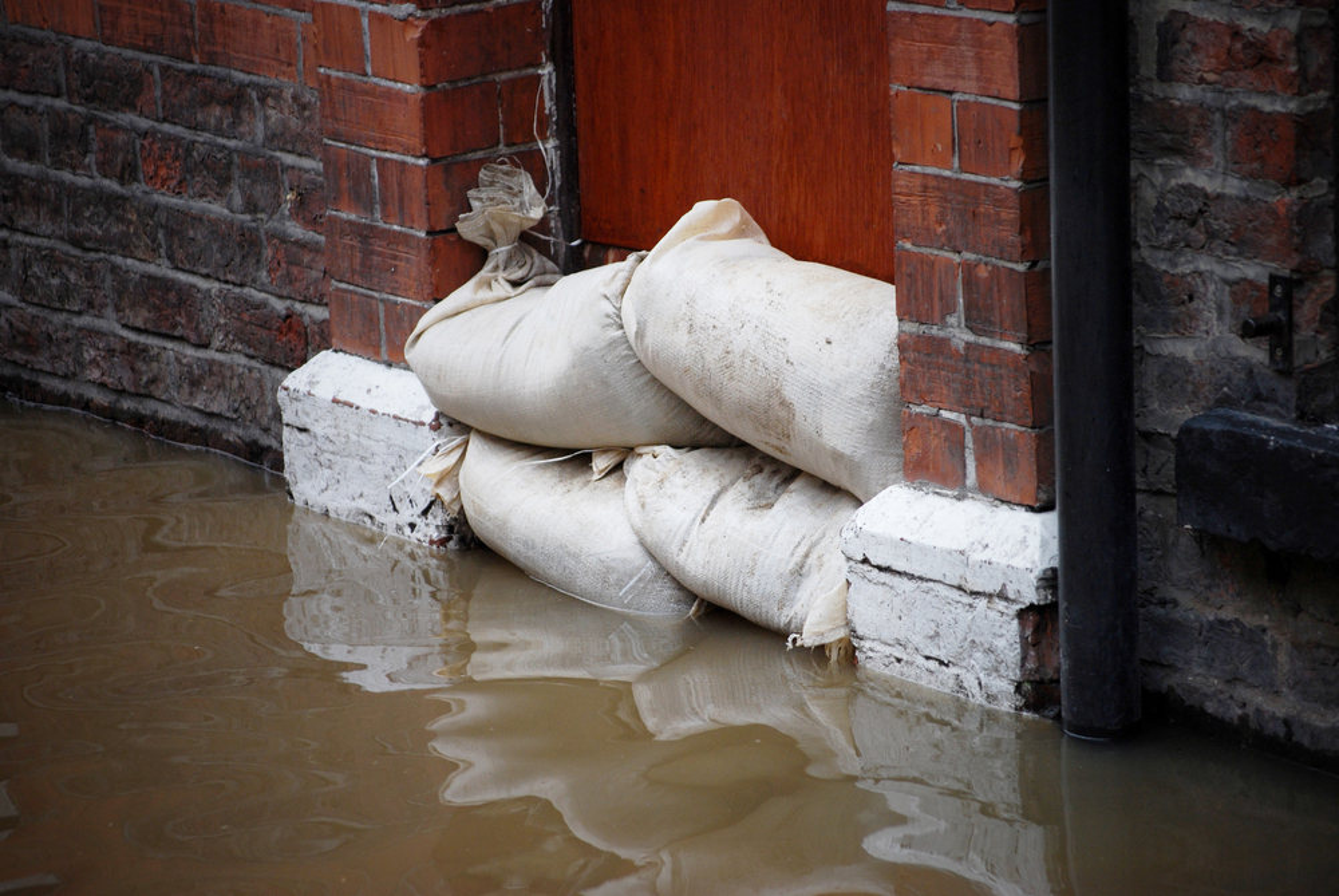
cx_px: 670
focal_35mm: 158
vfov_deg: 8.7
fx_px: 5864
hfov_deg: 13.0
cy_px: 448
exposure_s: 1/125
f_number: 4.8
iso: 400
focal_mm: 105
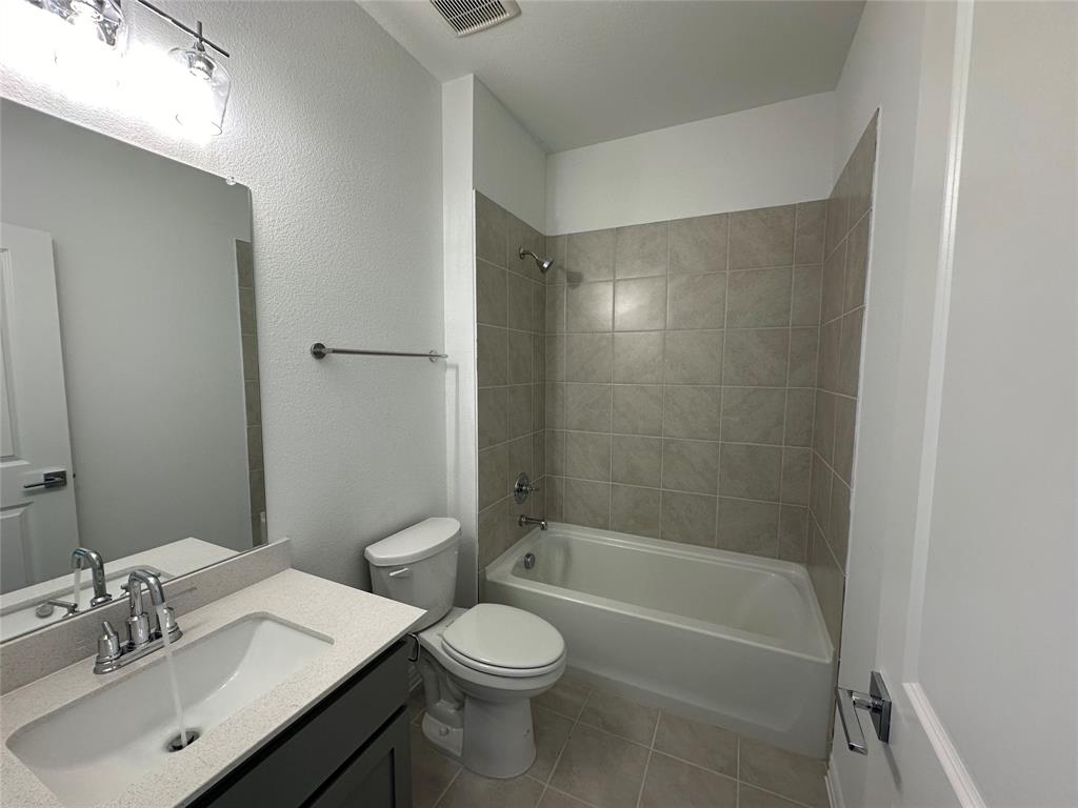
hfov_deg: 102.1
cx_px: 539
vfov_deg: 85.7
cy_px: 404
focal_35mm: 14
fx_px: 436
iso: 160
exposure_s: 1/120
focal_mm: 2.22
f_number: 2.2
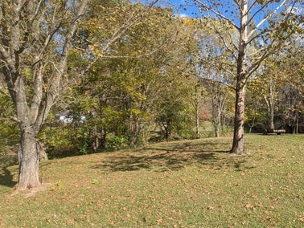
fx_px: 237
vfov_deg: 51.2
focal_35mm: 27
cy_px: 130
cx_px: 229
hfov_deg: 61.5
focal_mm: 2.23
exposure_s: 1/1044
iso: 36
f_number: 1.95
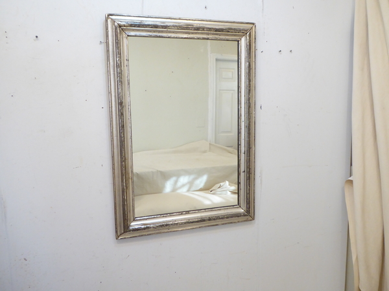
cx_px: 194
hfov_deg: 61.7
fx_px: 326
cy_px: 146
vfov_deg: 48.2
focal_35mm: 29
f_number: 3.5
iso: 400
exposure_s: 1/40
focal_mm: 5
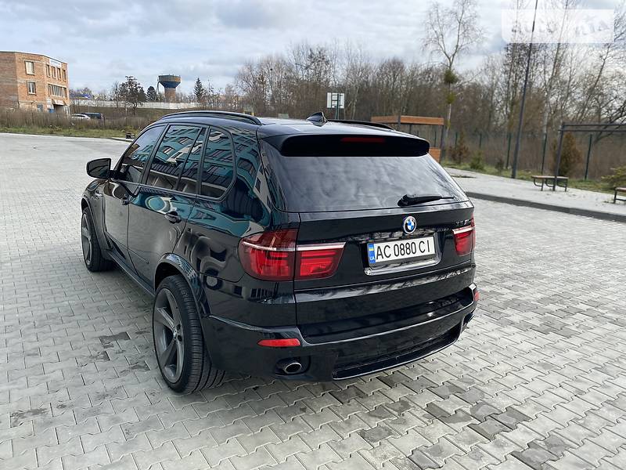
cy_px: 235
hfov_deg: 67.3
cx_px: 313
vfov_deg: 53.1
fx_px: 470
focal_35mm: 26
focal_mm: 4.2
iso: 32
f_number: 1.8
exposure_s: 1/858
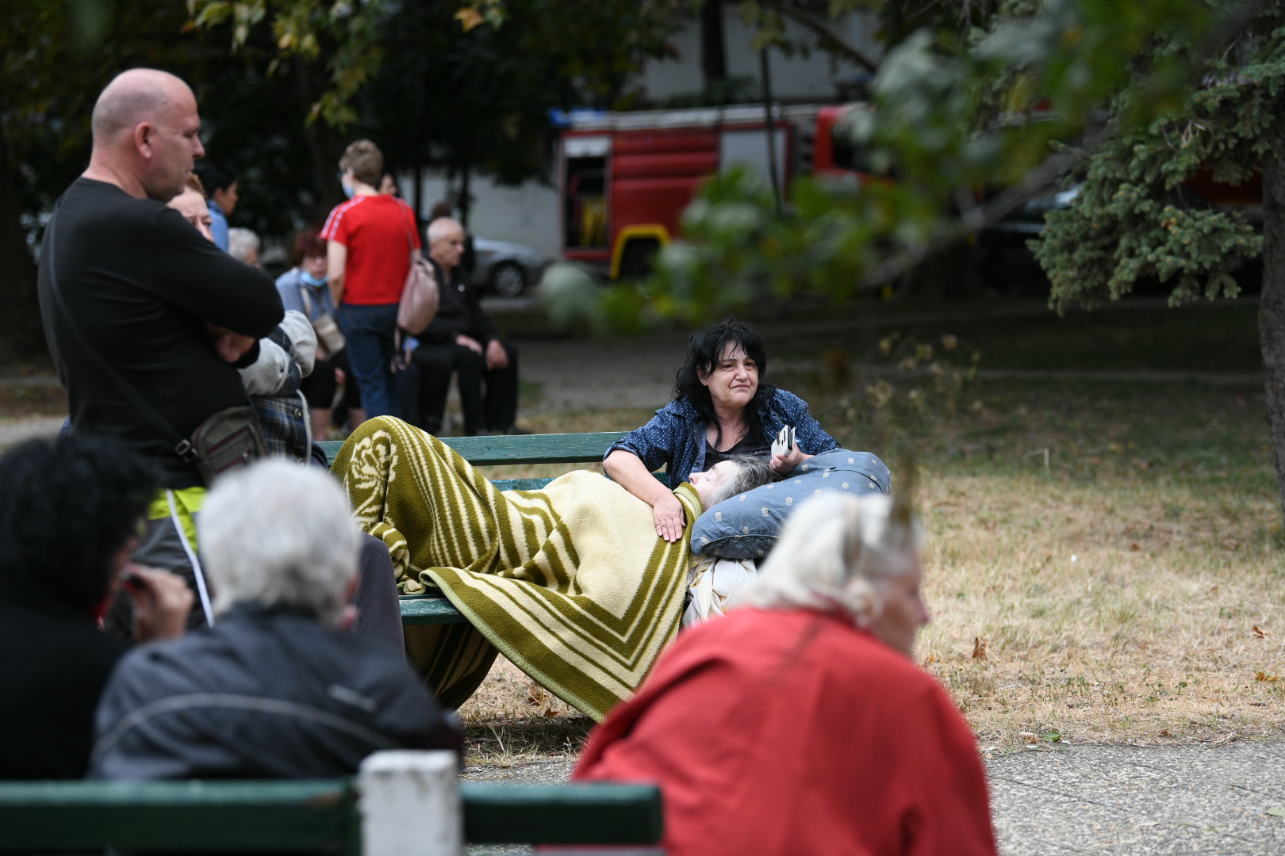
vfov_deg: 11.4
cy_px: 428
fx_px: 4283
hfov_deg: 17.1
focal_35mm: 120
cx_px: 642
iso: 1600
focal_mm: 120
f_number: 3.5
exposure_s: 1/4000
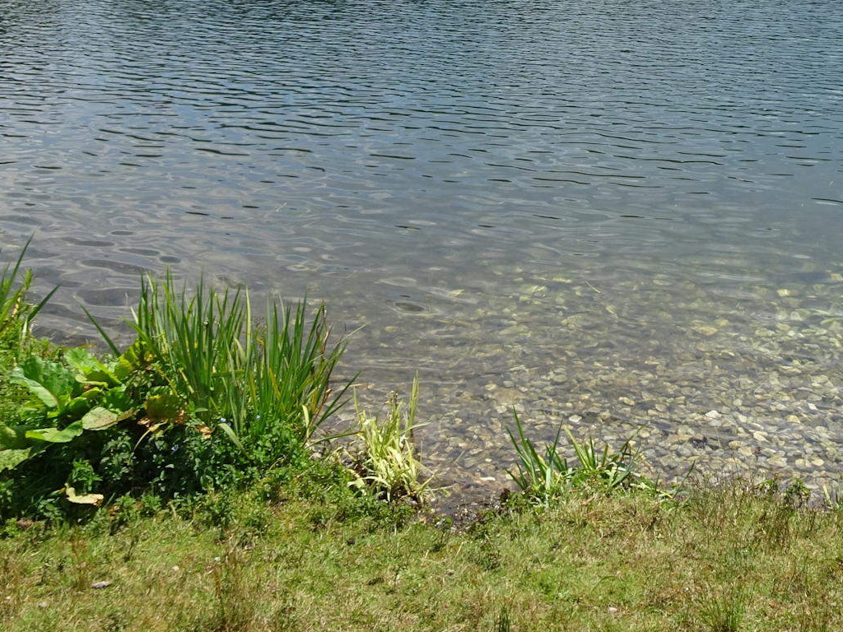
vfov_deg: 30.5
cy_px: 42
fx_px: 1096
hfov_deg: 40.4
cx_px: 669
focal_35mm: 45
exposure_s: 1/800
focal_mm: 4.1
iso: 80
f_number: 3.5
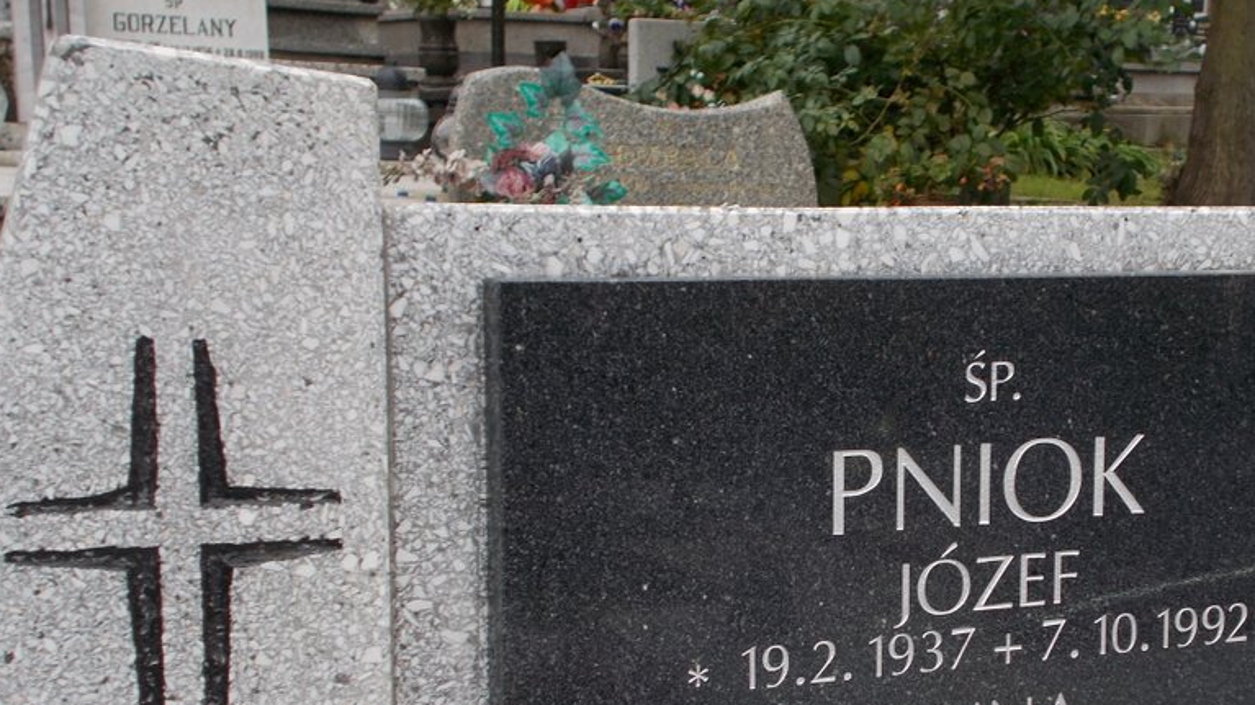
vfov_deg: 18.6
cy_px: 571
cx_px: 815
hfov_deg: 32.6
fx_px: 2129
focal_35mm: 64
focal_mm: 7.9
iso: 80
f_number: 4.2
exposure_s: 1/40
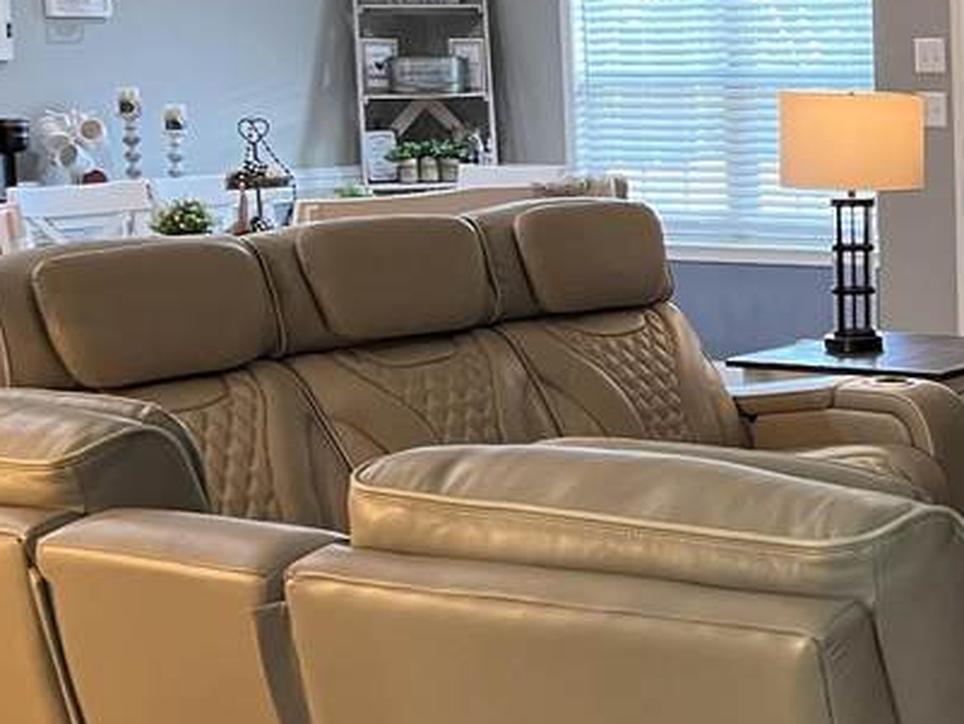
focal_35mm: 83
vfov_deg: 17.8
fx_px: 2312
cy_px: 274
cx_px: 1257
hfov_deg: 21.3
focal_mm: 5.7
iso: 200
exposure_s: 1/60
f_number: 1.5
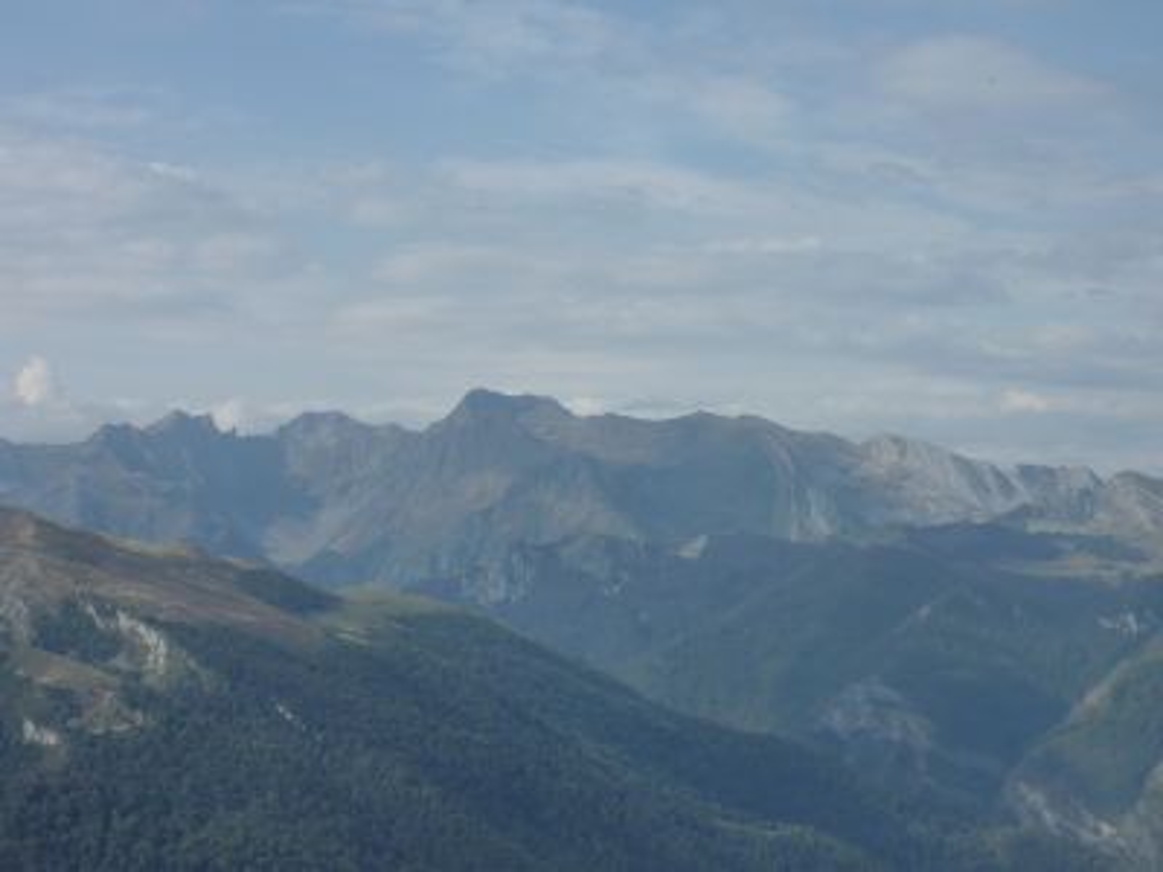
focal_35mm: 72
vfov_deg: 20.4
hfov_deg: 27.0
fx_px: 2419
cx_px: 582
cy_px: 436
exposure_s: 1/500
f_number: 5.6
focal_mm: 11.9
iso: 125
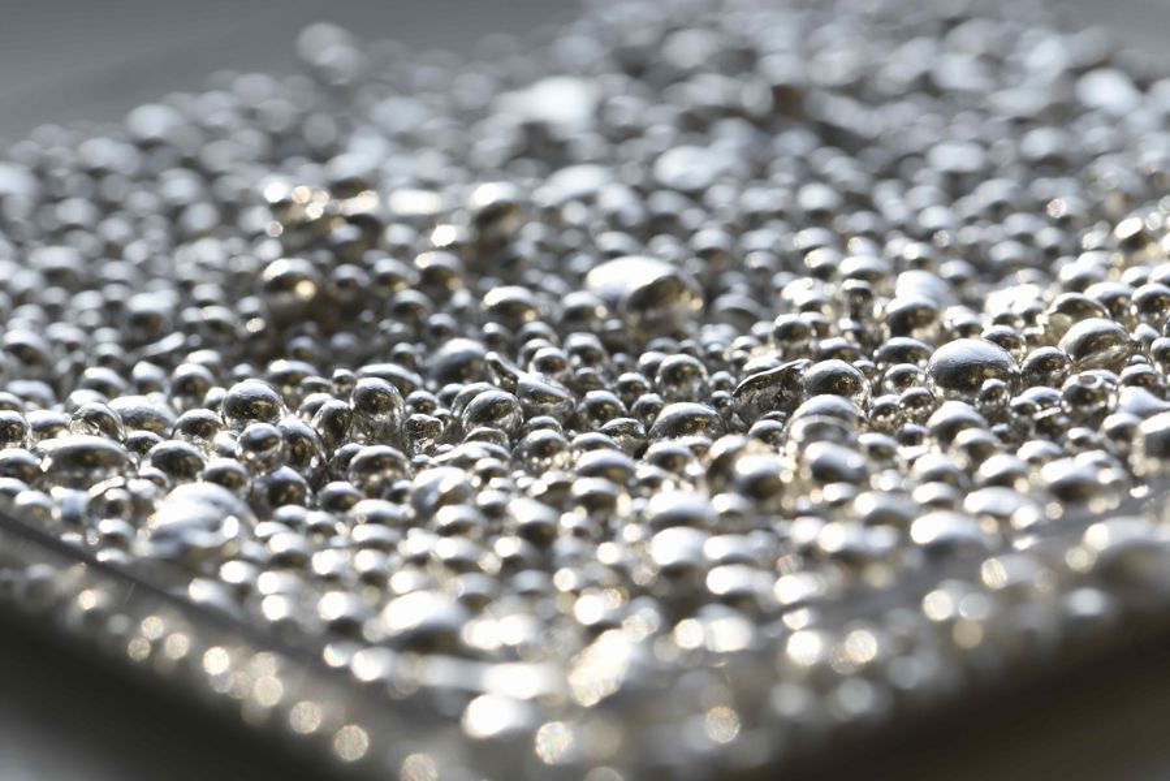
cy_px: 390
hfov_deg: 22.6
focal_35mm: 90
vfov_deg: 15.2
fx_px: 2926
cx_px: 585
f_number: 10
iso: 200
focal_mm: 90
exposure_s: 1/100
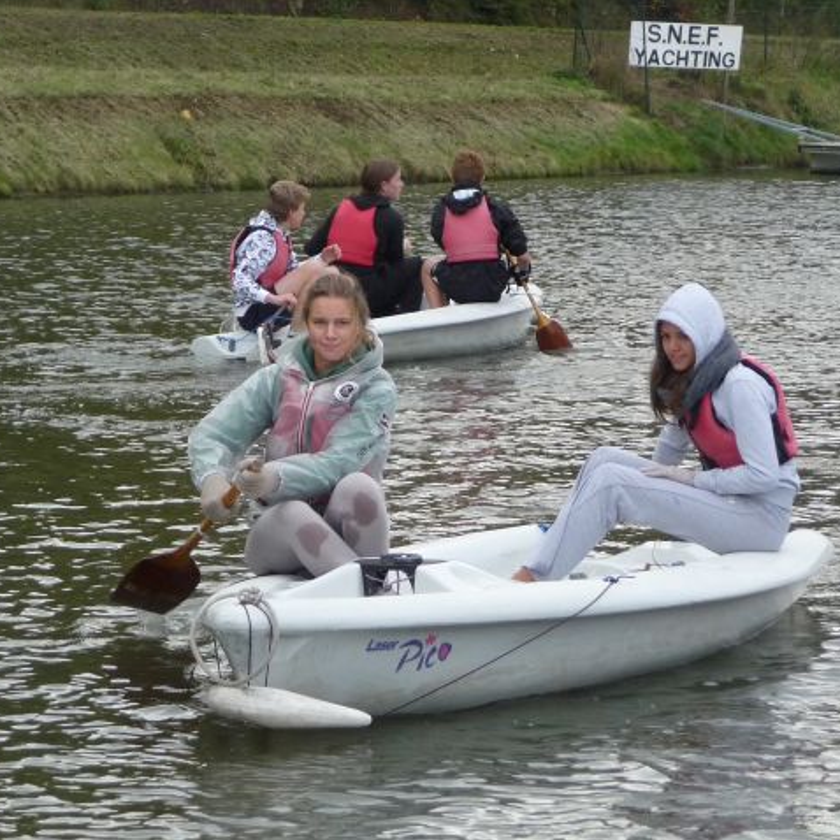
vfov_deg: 11.3
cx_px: 343
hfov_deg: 11.3
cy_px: 420
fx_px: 4228
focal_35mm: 154
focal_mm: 16.3
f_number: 4.7
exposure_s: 1/160
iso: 200
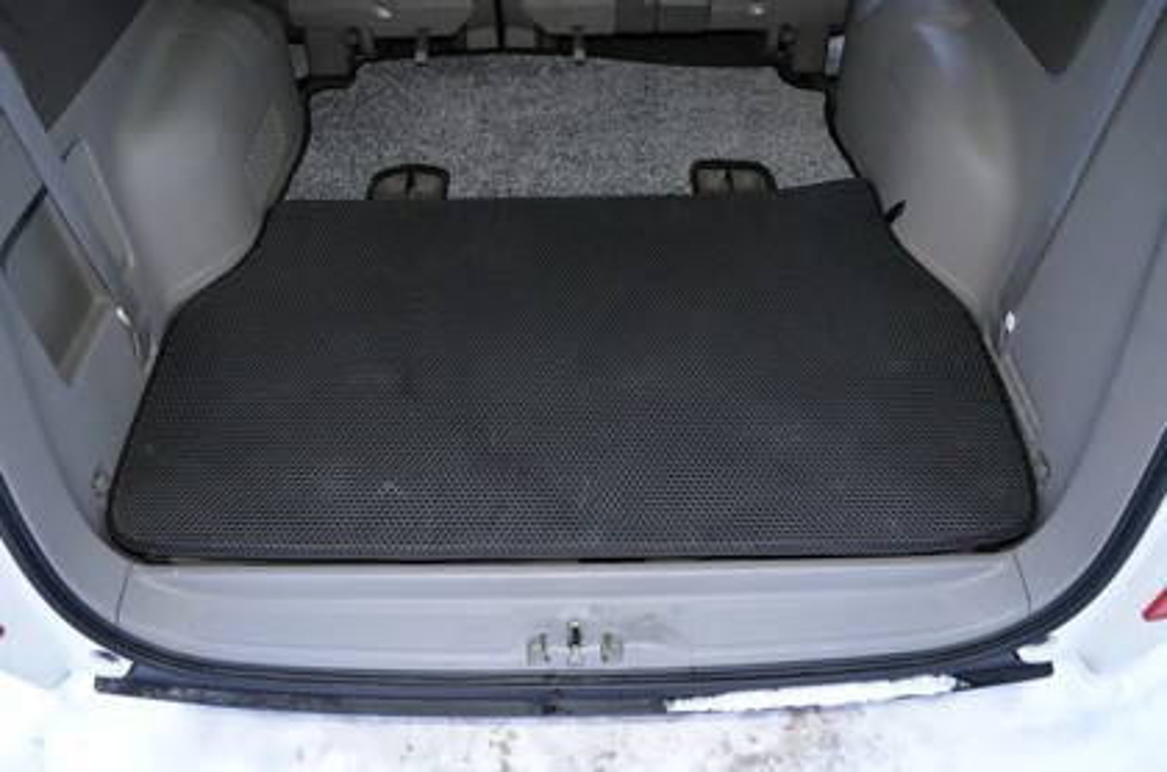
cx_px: 584
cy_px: 386
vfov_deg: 47.7
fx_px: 873
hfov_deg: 67.5
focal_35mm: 27
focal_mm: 18
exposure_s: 1/30
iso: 3200
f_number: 3.5
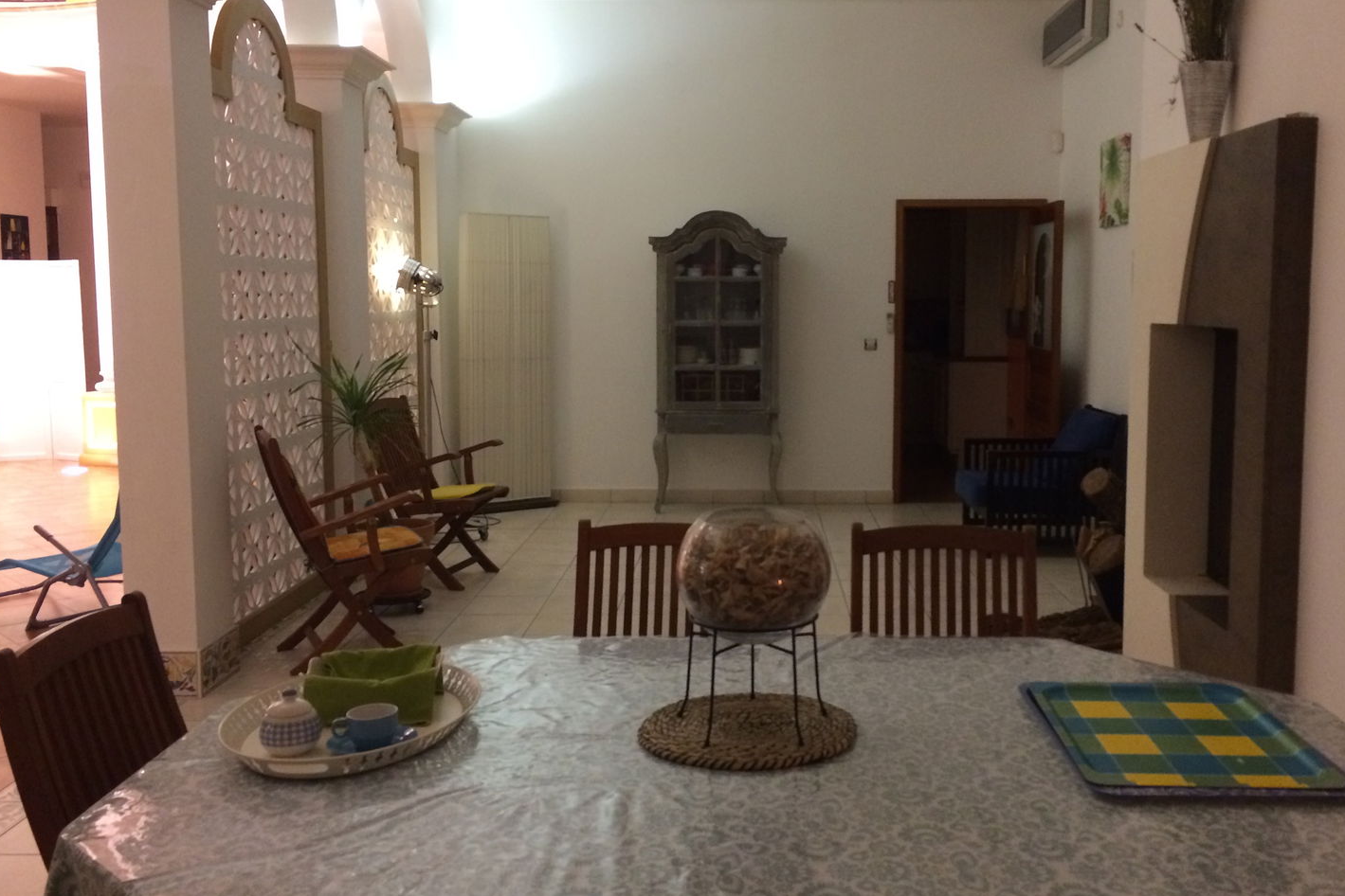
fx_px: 1270
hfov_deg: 55.7
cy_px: 416
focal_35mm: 34
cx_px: 747
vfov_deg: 38.9
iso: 320
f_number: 2.2
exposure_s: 1/33
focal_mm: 4.15
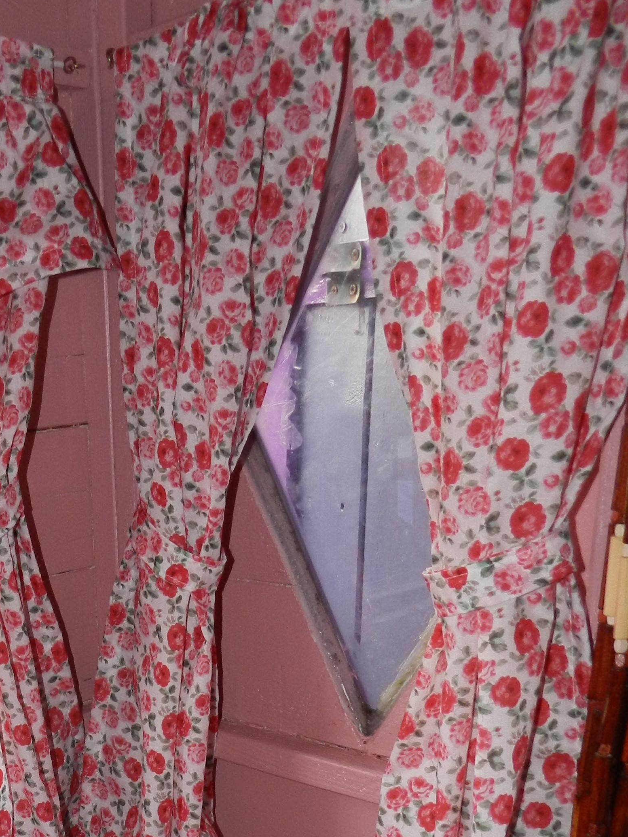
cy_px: 402
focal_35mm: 24
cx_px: 317
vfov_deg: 71.6
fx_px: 581
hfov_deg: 56.8
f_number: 3.4
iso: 200
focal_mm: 4
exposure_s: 1/30
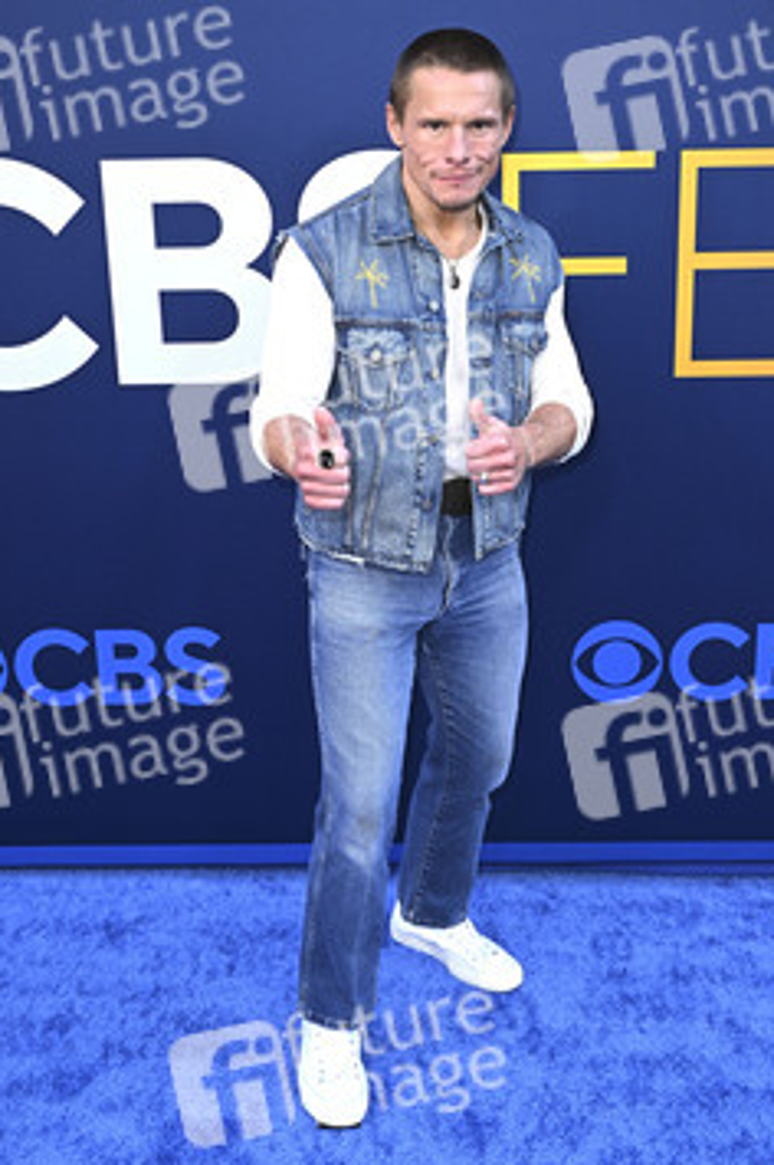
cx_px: 433
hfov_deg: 30.4
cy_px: 578
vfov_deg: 44.5
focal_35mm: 44
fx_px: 1422
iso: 800
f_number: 5.6
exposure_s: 1/200
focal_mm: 39
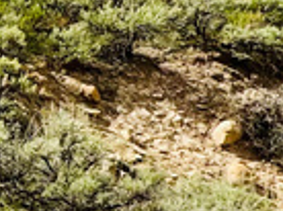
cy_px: 49
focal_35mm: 104
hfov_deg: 12.0
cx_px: -513
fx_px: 849
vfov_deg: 14.1
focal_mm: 2.22
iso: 40
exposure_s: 1/1506
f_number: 2.2
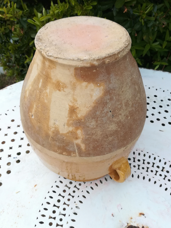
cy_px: 107
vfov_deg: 63.4
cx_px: 86
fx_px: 184
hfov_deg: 49.7
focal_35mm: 28
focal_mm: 3.83
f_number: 2.2
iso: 50
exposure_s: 1/285
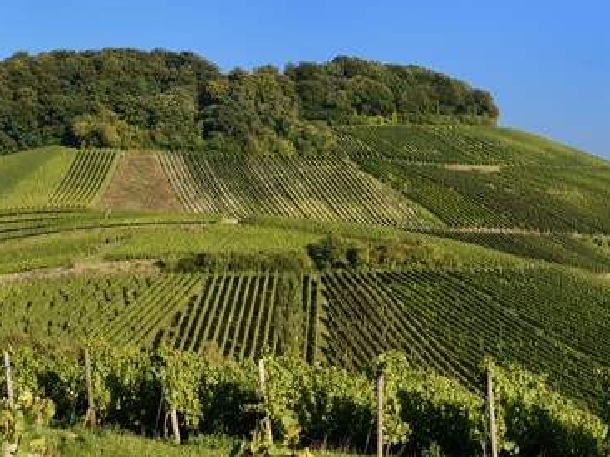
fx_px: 1163
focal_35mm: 66
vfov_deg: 22.2
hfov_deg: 29.4
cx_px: 303
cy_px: 226
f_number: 10
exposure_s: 1/200
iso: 200
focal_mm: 60
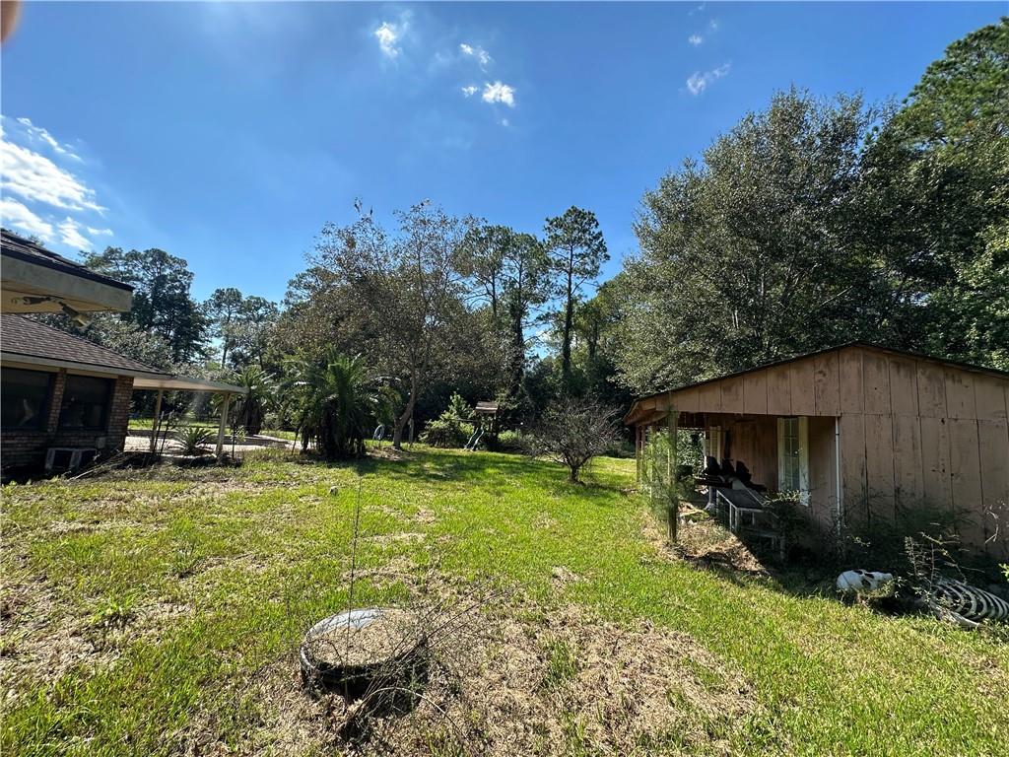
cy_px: 378
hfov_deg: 102.1
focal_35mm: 14
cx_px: 504
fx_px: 408
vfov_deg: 85.7
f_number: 2.2
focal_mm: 2.22
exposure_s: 1/842
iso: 40
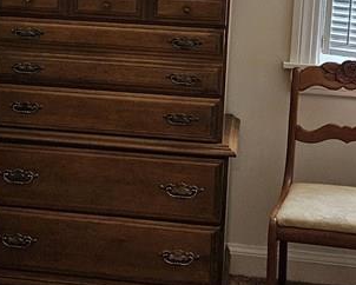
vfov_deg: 16.1
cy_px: 54
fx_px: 1002
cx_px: 78
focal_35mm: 95
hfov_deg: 20.0
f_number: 1.8
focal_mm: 5.4
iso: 640
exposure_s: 1/120
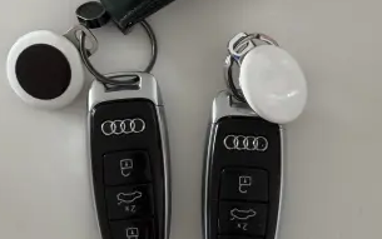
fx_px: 625
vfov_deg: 21.6
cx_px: 197
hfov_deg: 34.0
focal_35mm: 60
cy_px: 91
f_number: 1.78
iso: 400
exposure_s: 1/40
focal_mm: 6.76
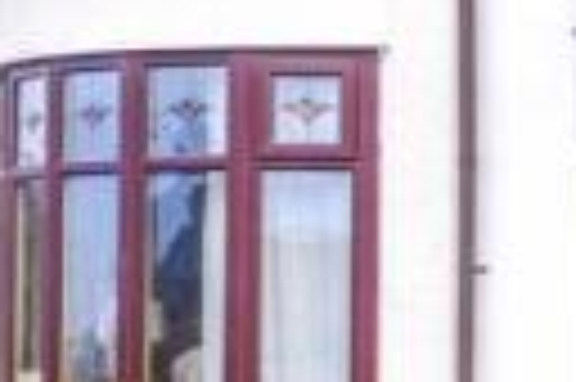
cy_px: -216
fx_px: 2461
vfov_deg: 8.7
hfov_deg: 11.2
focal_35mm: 154
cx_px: 1386
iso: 400
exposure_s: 1/50
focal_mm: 20
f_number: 9
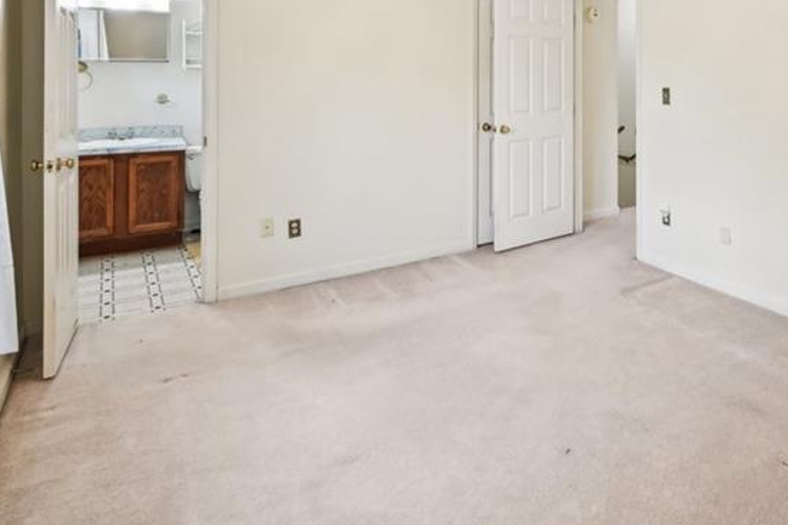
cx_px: 563
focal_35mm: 26
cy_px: 71
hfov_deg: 66.3
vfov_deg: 45.7
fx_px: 569
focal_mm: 14
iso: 800
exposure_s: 1/40
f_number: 8
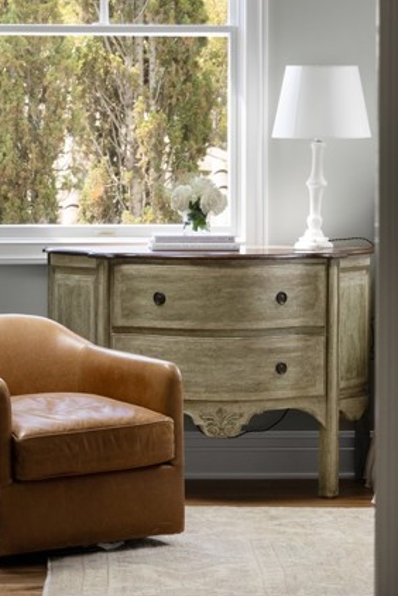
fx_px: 2235
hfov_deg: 10.2
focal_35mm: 135
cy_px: 168
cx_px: 119
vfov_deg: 15.1
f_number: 16
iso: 640
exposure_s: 1/15
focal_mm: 89
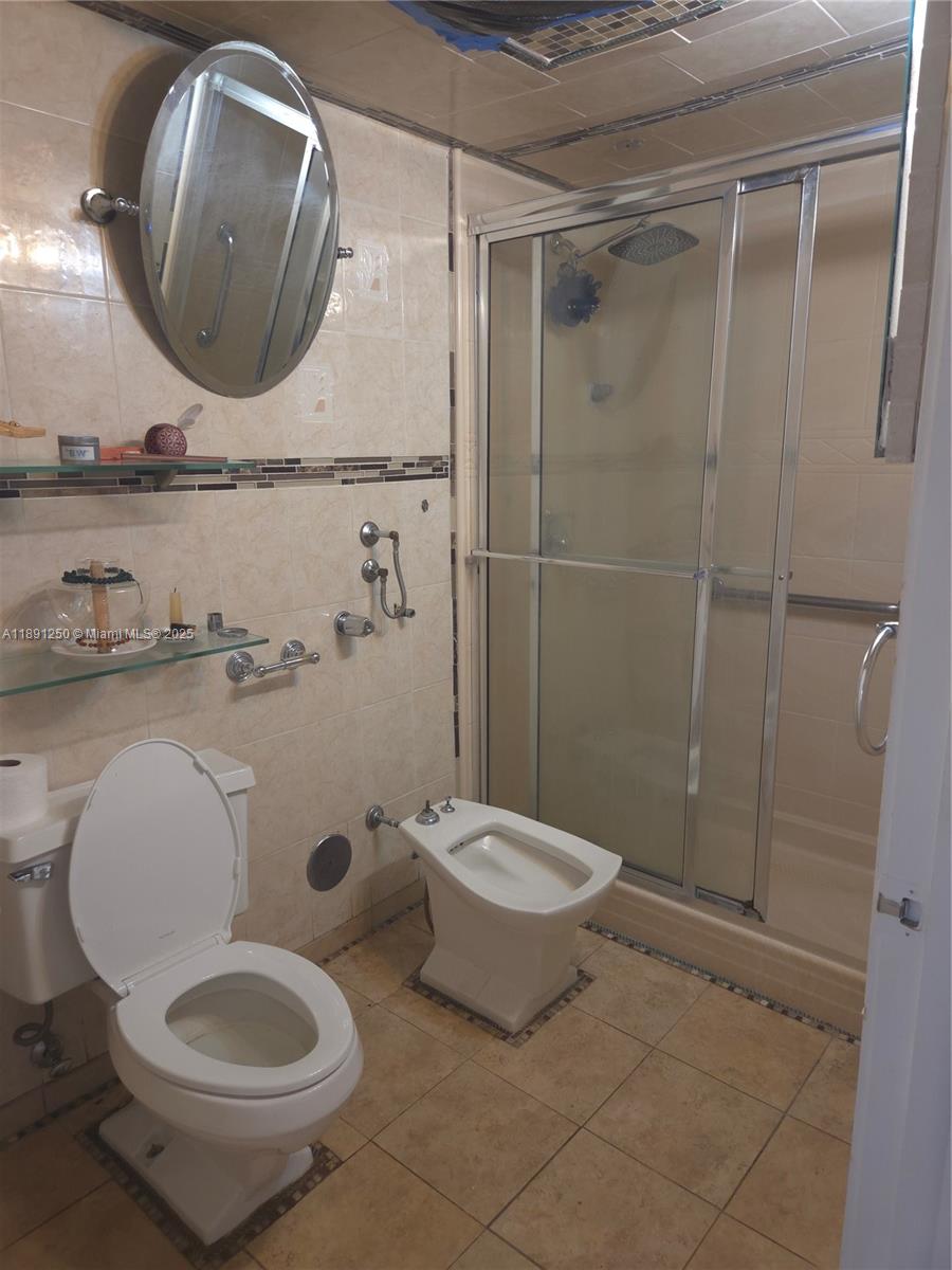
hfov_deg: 58.9
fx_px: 843
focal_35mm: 23
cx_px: 476
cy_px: 635
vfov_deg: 73.9
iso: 160
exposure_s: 1/60
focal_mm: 5.4
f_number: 1.8
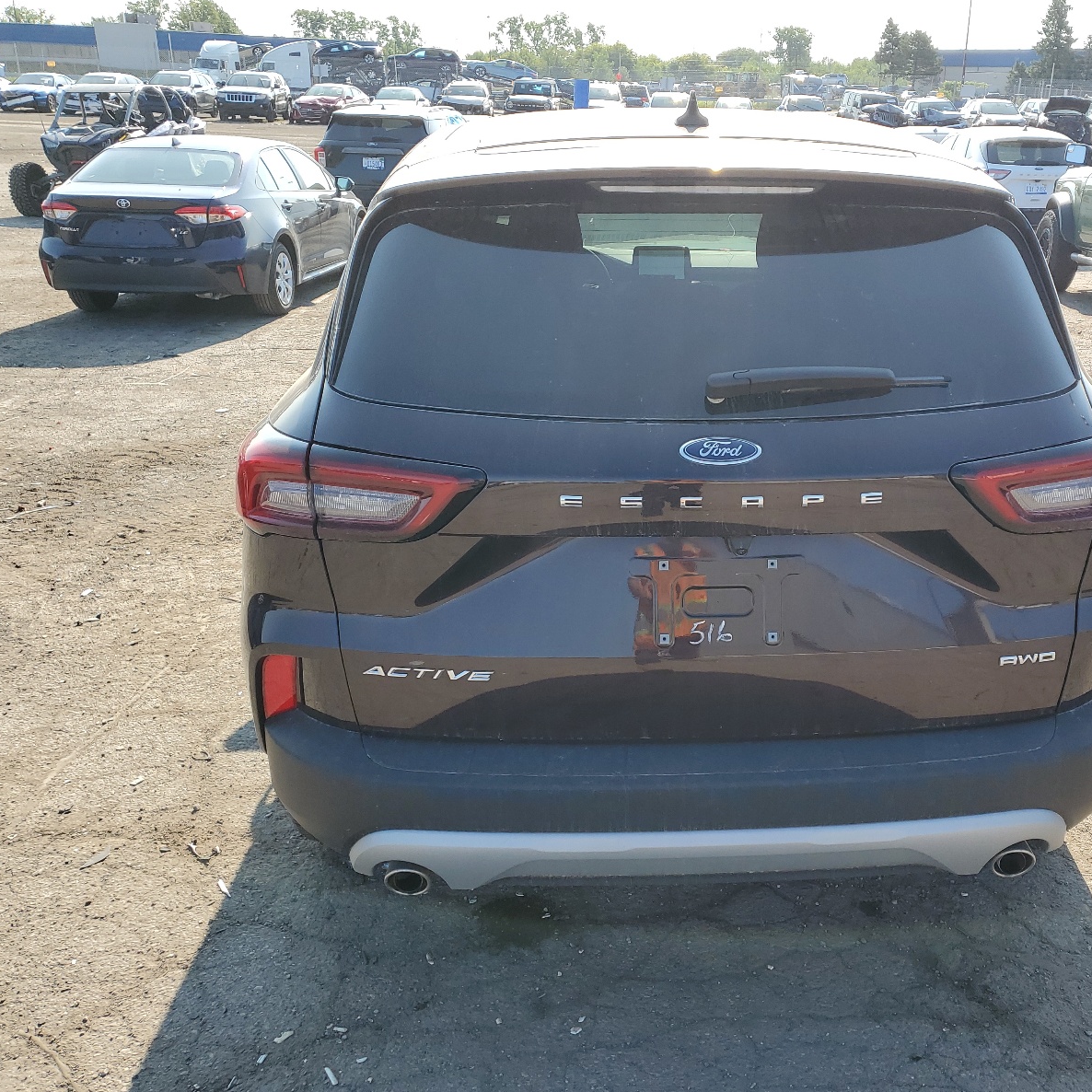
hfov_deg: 52.0
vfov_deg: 52.5
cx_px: 683
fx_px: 1106
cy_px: 545
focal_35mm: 31
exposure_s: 1/1250
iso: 50
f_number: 1.5
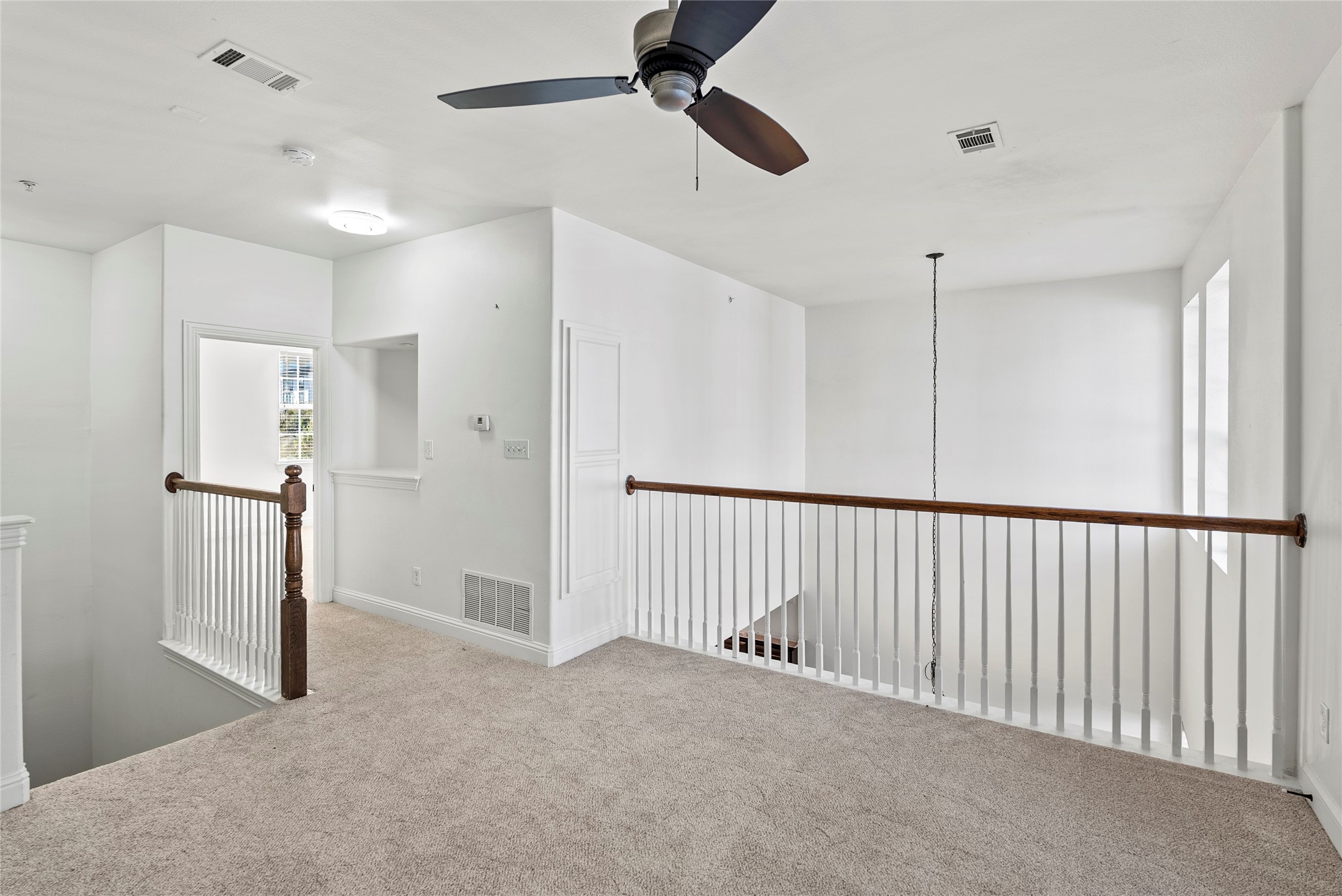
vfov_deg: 70.5
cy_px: 448
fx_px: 634
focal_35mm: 17
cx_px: 671
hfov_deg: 93.2
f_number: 4.5
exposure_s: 1/4
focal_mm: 17
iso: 100
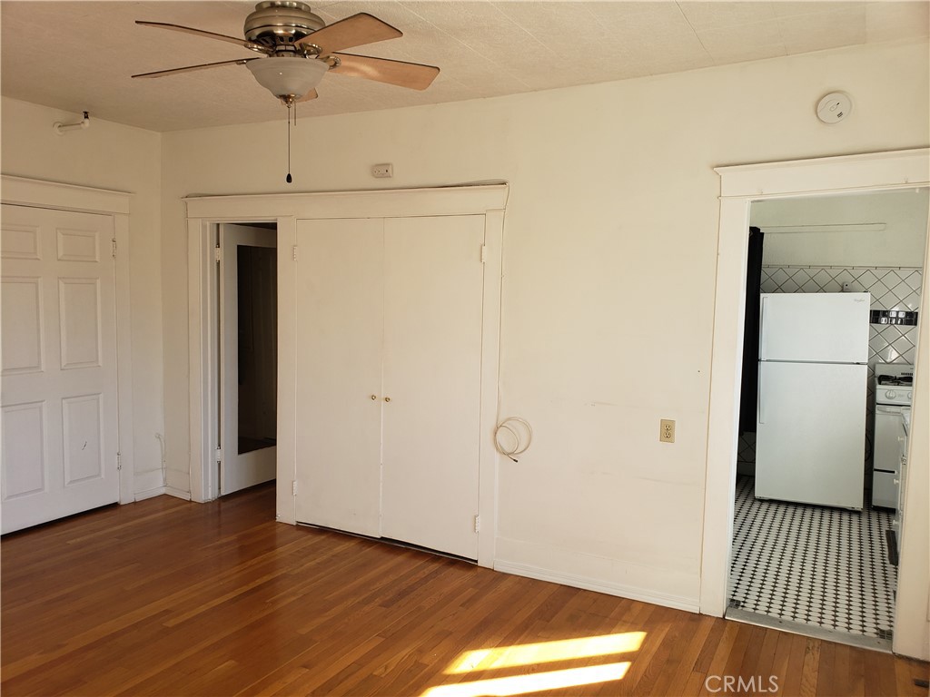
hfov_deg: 67.3
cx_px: 465
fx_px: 699
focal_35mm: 26
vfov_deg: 53.1
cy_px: 348
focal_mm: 4.3
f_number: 2.4
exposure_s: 1/100
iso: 80
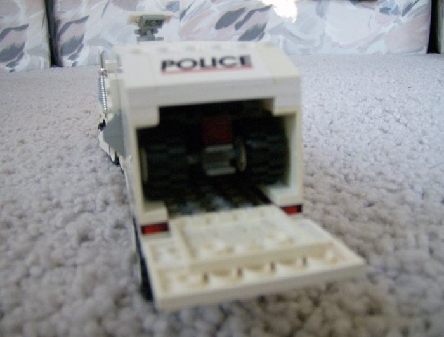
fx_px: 464
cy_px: 168
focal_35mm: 36
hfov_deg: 51.1
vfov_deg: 40.0
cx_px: 222
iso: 200
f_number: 2.8
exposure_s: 1/11.2
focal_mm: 6
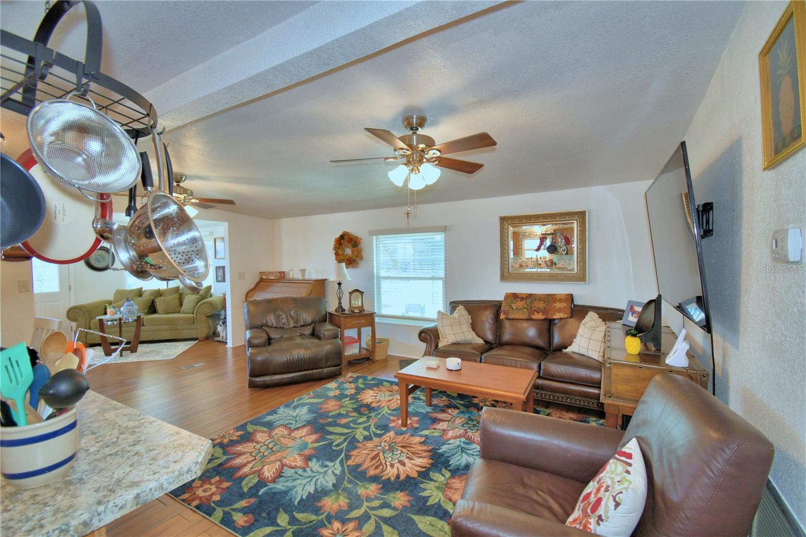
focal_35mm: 15
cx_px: 403
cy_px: 268
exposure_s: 1/40
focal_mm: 10
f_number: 4.5
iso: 200
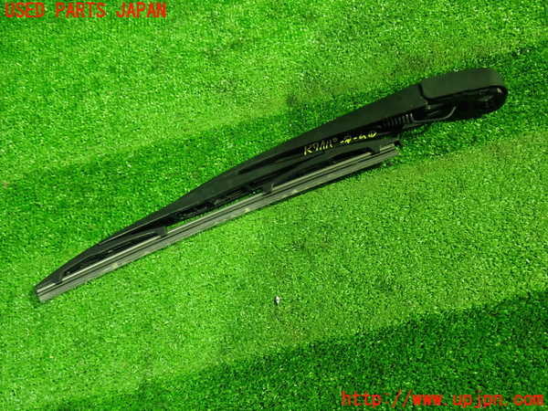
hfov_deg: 56.8
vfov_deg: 44.2
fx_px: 507
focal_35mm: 32
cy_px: 206
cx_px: 274
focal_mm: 5.79
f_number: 2.4
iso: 800
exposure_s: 1/25
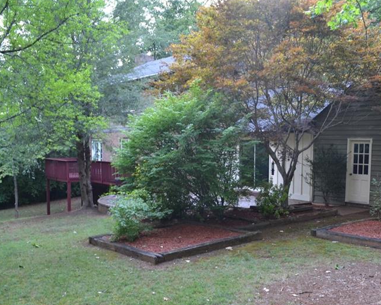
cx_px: 248
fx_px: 451
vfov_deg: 37.3
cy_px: 175
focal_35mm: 40
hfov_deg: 45.2
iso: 400
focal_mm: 18
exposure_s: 1/60
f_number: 5.6
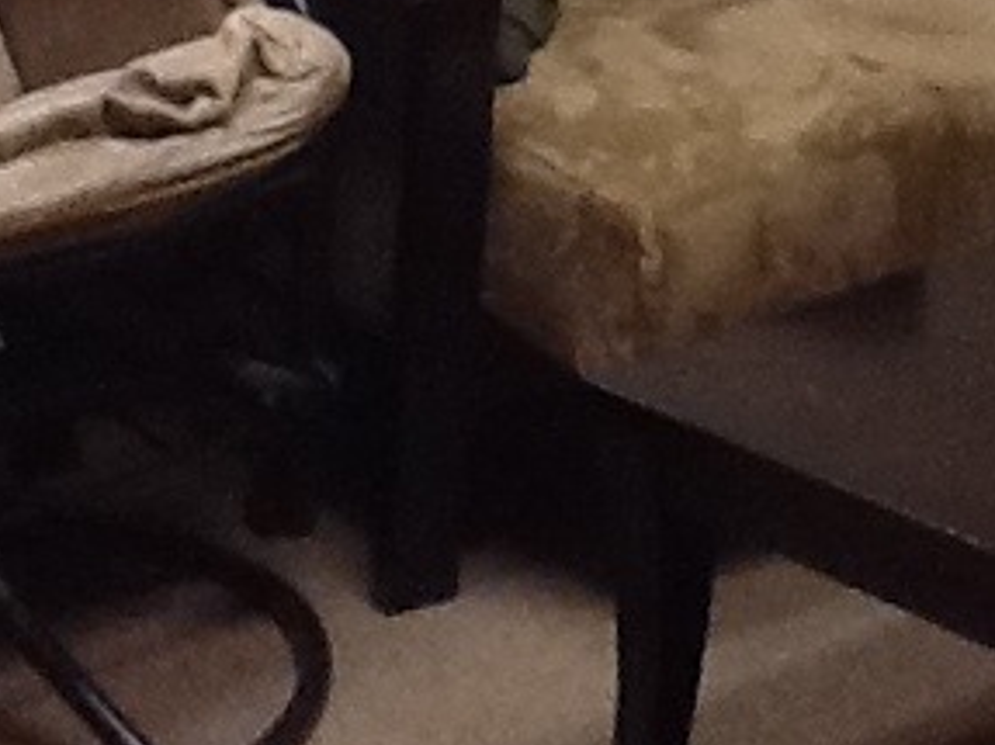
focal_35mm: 107
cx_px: 863
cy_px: -471
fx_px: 3074
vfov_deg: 12.9
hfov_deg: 18.1
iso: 200
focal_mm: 2.03
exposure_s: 1/30
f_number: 2.4
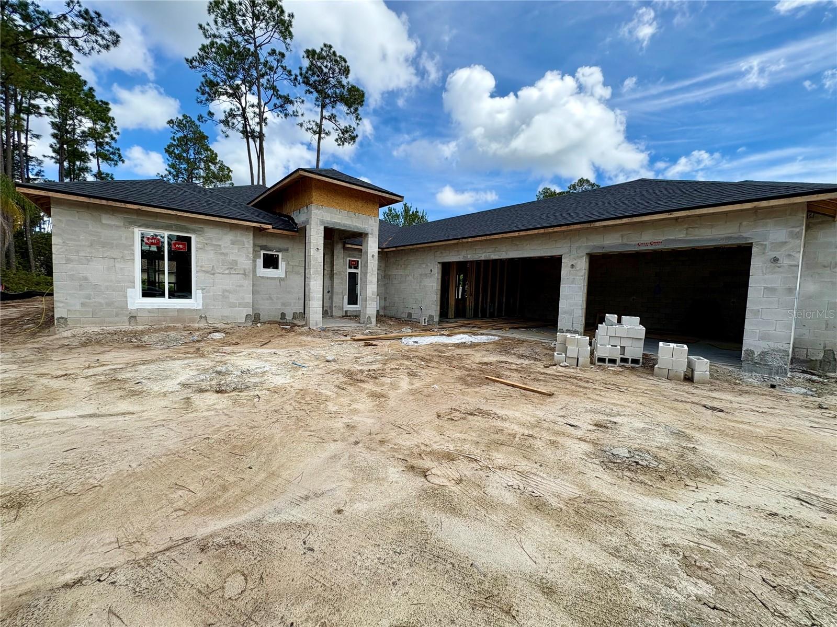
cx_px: 418
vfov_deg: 85.7
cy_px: 314
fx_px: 339
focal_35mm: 14
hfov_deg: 102.1
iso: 50
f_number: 2.2
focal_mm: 2.22
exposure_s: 1/1143
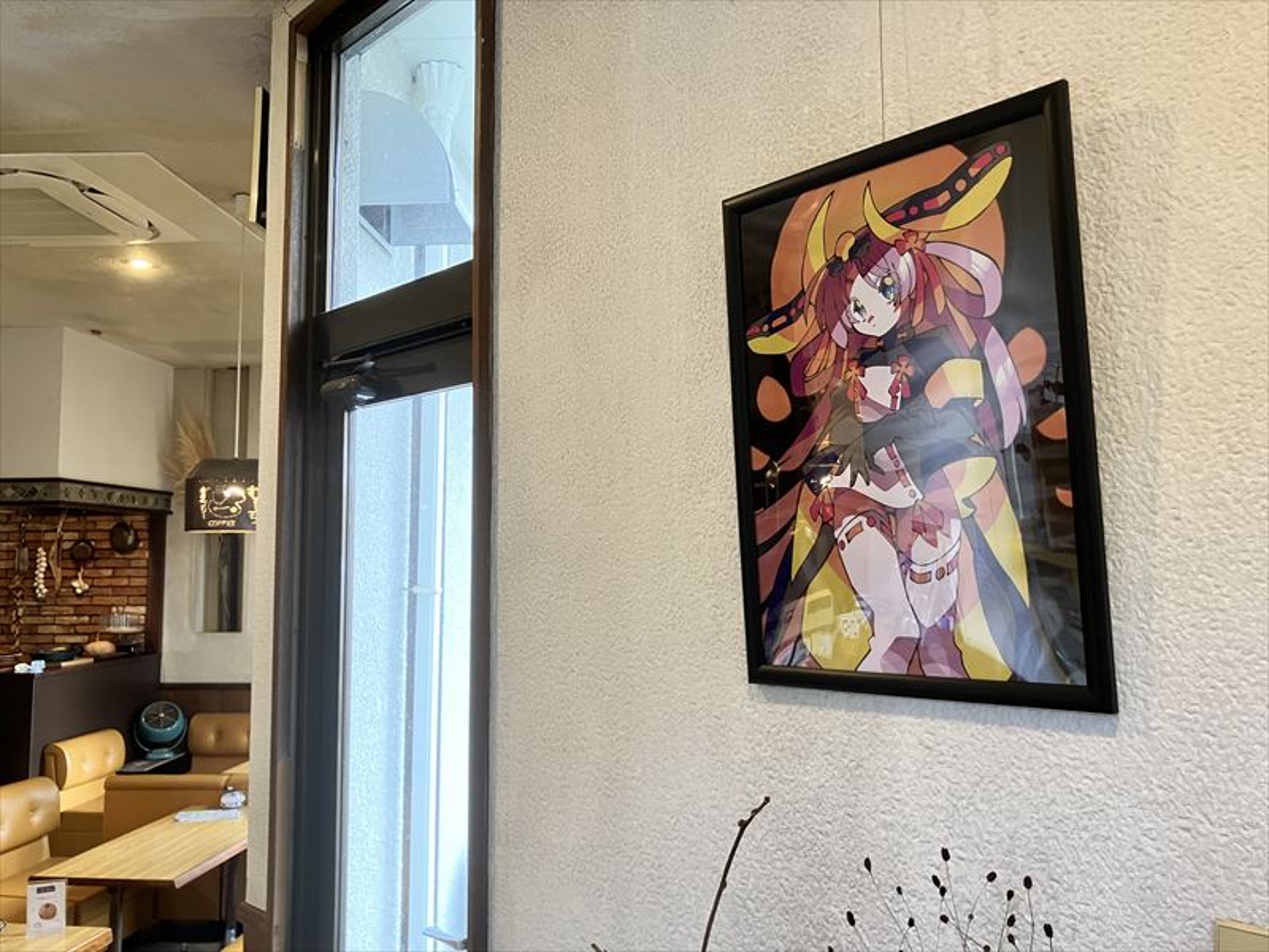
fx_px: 1026
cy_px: 476
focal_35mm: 28
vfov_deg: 49.7
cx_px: 634
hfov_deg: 63.4
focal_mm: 3.99
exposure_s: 1/60
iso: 200
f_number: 1.8
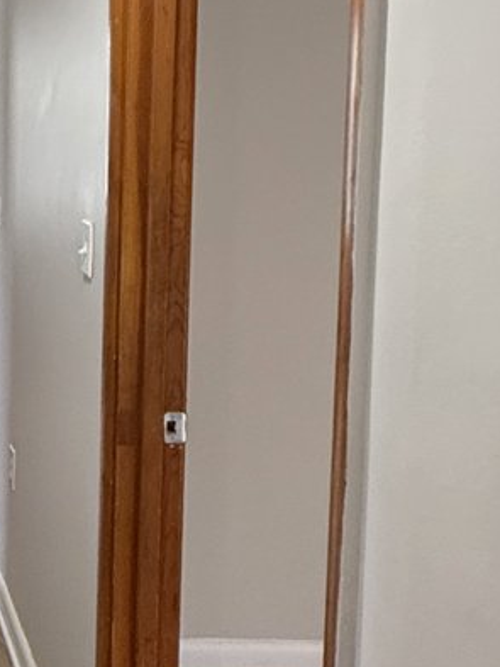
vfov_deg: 33.3
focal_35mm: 57
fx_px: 1097
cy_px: 197
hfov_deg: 22.2
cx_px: -202
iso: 400
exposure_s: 1/60
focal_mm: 2.22
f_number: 2.2
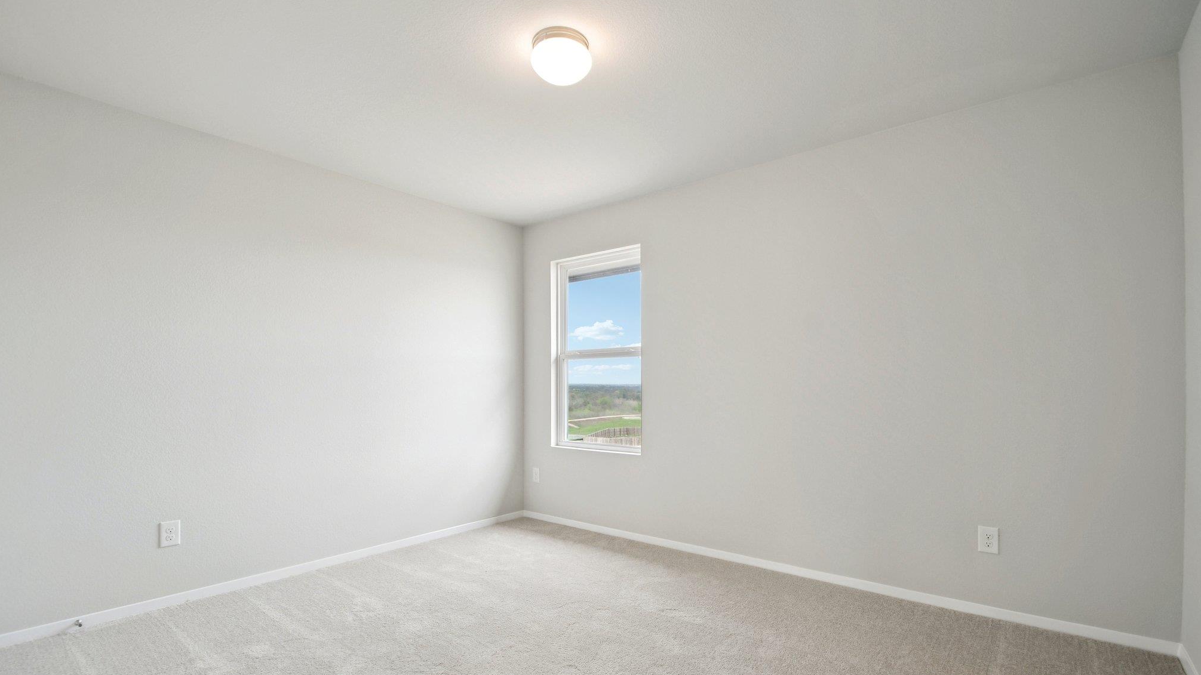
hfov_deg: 99.4
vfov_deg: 67.0
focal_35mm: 16
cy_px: 364
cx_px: 610
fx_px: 510
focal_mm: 10
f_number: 8
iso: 400
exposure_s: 1/13
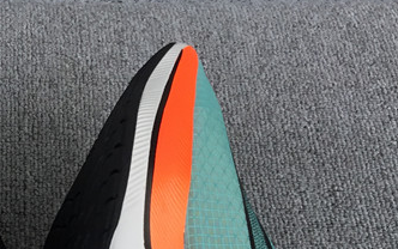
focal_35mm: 89
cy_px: 339
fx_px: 966
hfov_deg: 22.5
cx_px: 10
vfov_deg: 14.0
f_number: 2.4
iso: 25
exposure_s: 1/332
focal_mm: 3.3
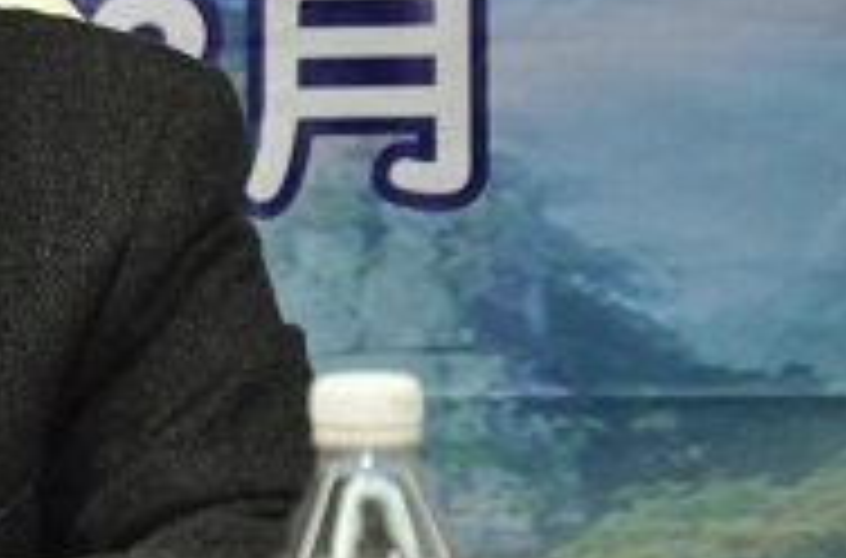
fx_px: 9547
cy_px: 176
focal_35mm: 408
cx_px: -495
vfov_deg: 3.3
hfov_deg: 5.0
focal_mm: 85
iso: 800
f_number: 6.3
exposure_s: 1/80
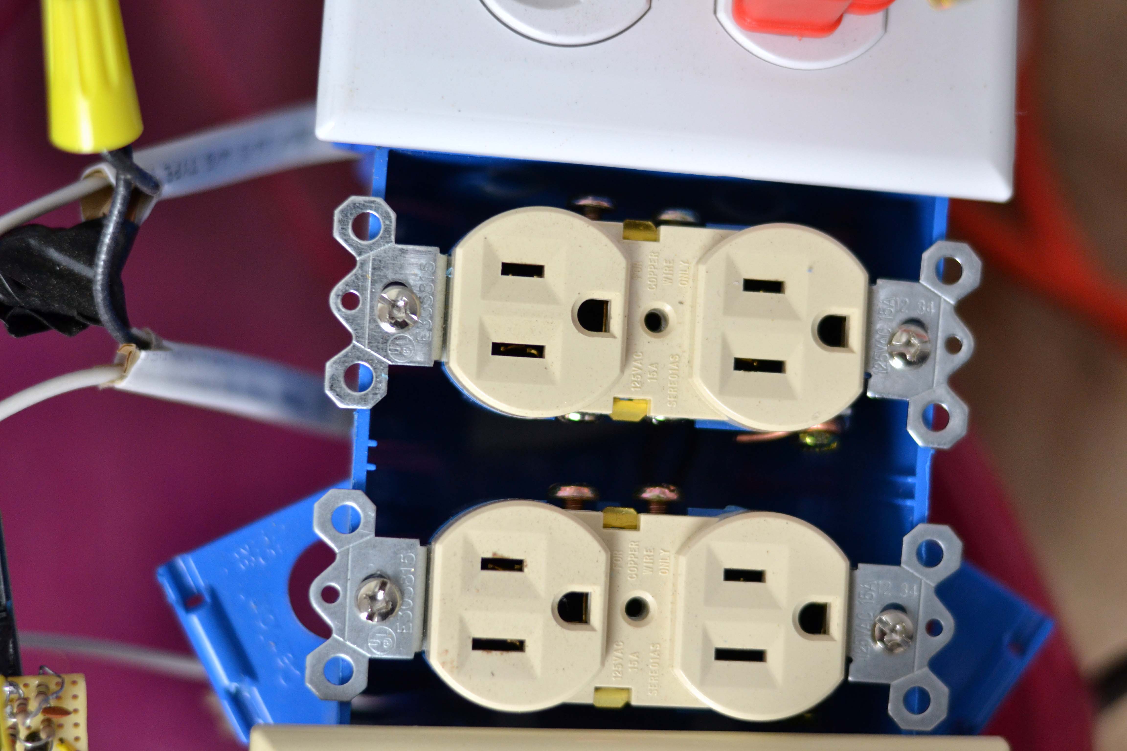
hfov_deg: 27.0
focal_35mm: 75
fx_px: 2348
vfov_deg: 18.2
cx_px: 564
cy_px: 376
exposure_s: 1/250
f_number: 2
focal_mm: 50
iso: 800
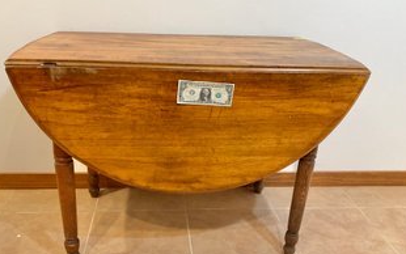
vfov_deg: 37.1
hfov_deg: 56.6
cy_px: 158
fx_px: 376
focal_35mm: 34
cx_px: 188
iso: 125
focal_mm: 3
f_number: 1.8
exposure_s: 1/60
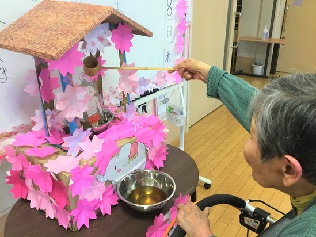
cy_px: 118
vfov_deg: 45.5
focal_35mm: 31
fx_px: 283
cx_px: 158
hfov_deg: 58.3
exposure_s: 1/30
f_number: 2.4
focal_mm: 3.3
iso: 32
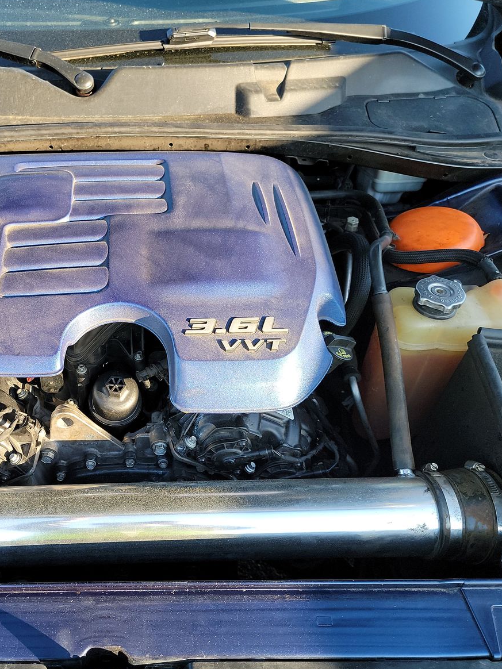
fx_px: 638
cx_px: 117
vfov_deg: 55.3
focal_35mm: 33
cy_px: 341
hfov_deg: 41.5
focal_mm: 6.7
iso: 73
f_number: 1.8
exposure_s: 1/119
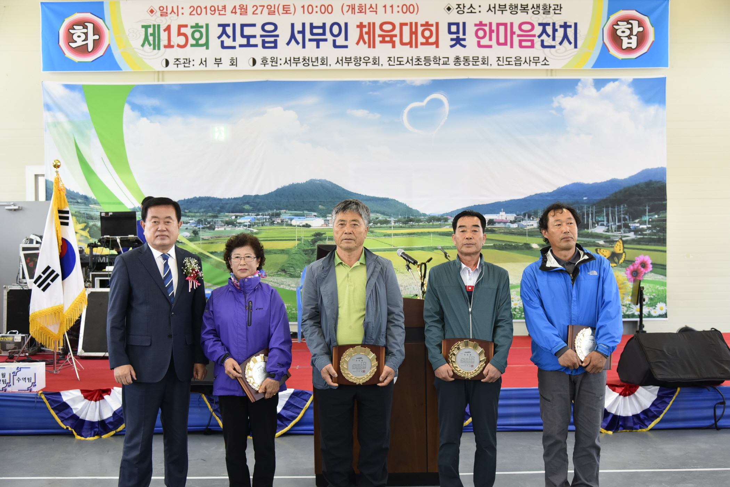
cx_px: 365
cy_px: 244
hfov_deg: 48.4
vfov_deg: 33.4
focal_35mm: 40
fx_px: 811
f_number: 4.5
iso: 640
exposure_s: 1/125
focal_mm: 40
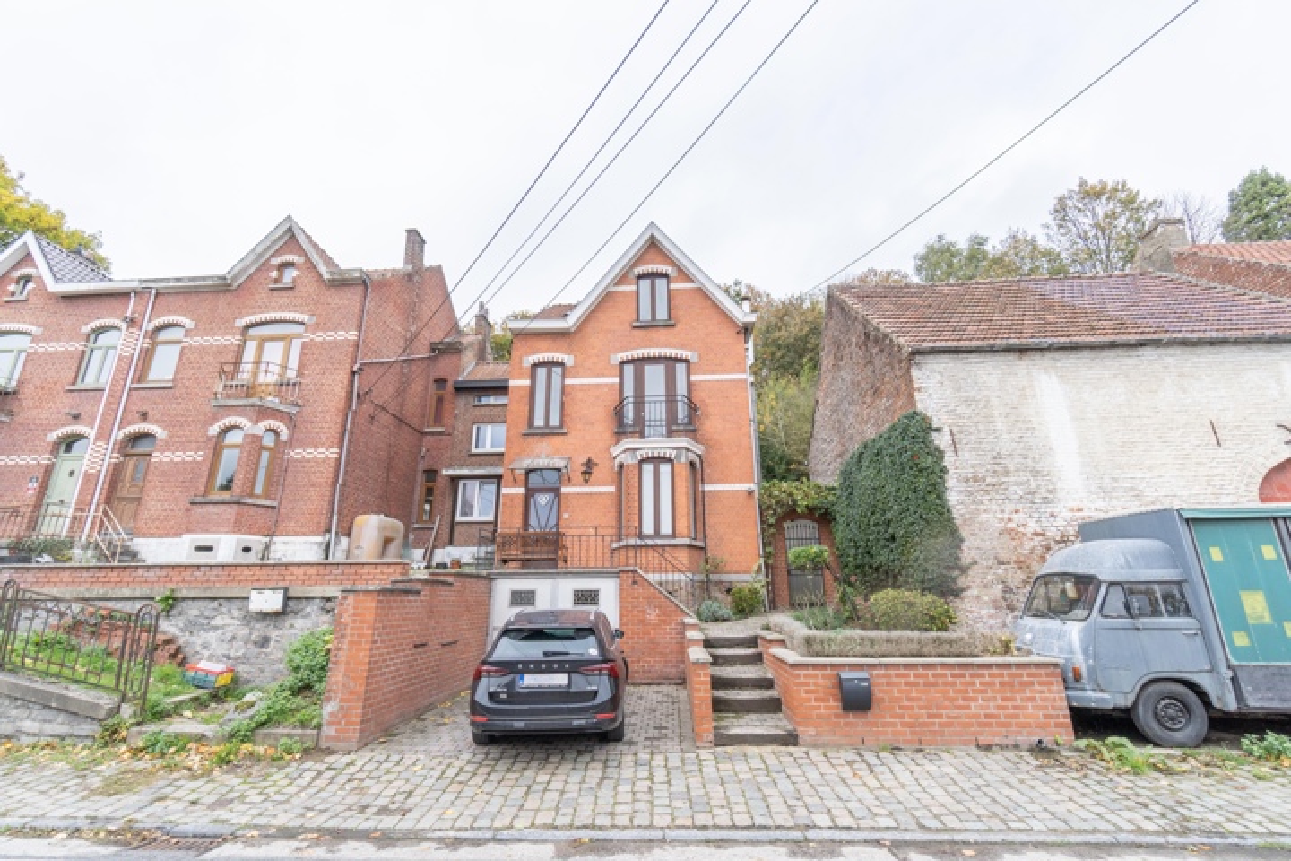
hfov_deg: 100.4
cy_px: 430
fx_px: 538
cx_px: 646
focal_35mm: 15
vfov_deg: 77.3
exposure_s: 1/125
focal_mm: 10
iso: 100
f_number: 6.3
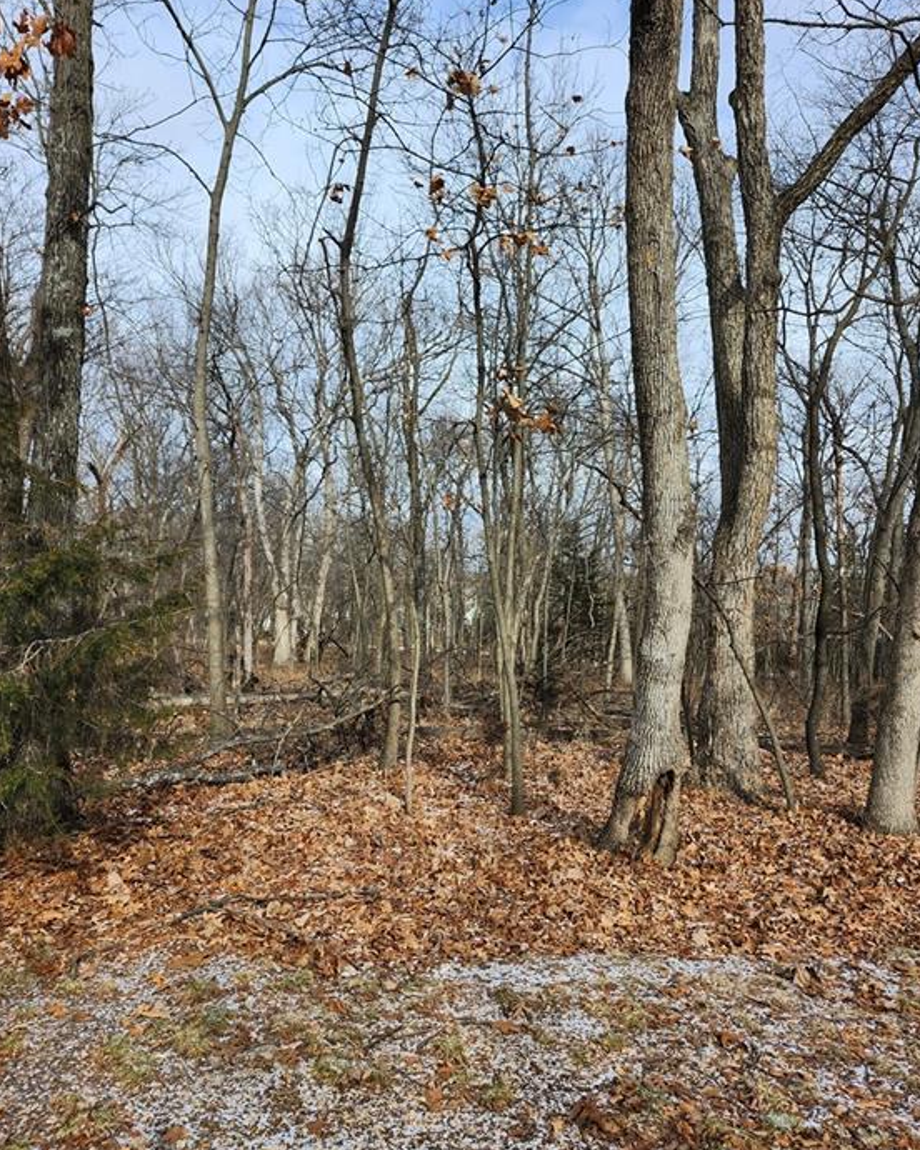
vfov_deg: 68.0
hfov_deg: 56.8
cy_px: 540
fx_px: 851
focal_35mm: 25
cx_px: 450
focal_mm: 5.54
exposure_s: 1/866
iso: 25
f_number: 1.8
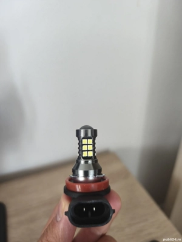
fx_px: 161
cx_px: 91
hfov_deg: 58.9
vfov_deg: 73.9
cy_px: 121
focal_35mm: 23
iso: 800
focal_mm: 6.18
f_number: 1.65
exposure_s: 1/50
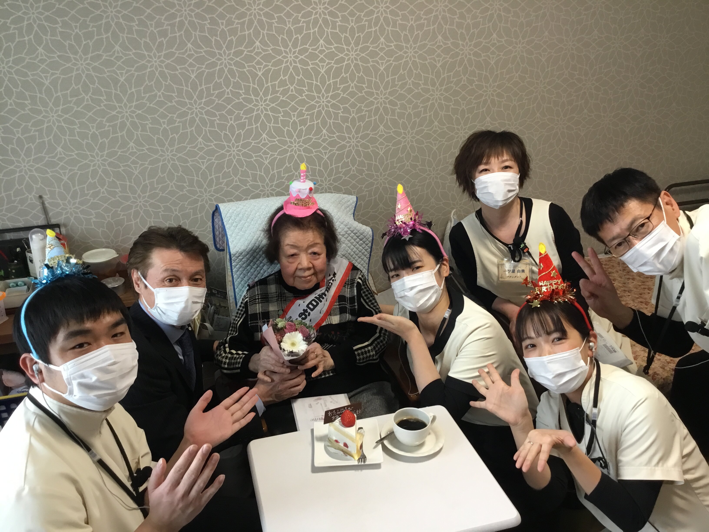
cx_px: 354
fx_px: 635
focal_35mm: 31
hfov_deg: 58.4
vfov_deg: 45.4
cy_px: 266
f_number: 2.4
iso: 80
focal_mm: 3.3
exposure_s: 1/30
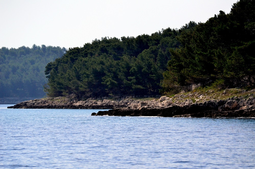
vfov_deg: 4.7
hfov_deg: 7.1
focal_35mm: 292
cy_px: 84
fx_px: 2067
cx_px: 128
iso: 1100
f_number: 5.3
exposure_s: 1/8000
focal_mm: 195
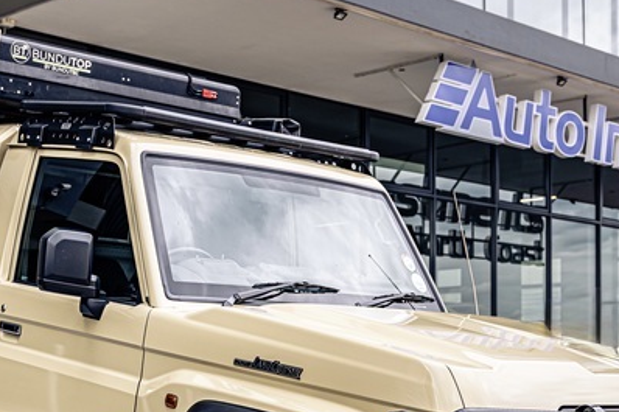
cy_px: 359
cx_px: 295
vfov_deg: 18.6
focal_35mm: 72
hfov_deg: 28.1
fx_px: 1237
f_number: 4
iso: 100
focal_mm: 28
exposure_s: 1/200
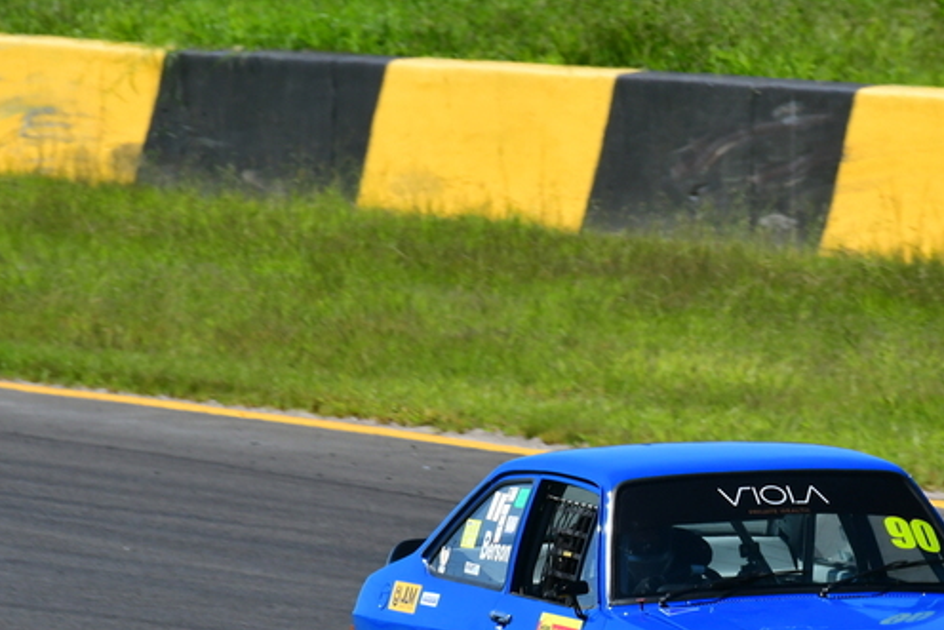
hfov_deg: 1.7
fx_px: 31710
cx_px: 735
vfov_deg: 1.1
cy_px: 433
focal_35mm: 1209
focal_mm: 500
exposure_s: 1/640
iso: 500
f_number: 13
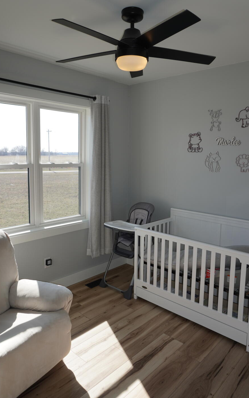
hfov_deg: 47.6
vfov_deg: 70.4
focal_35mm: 26
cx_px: 129
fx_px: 282
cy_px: 189
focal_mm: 16
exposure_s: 1/160
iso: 100
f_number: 5.6
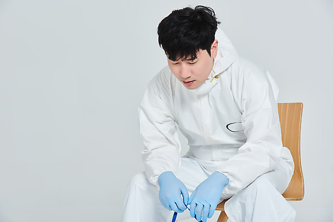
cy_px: 111
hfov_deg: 14.6
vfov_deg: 9.8
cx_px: 166
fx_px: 1296
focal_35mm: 140
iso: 100
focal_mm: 140
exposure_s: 1/125
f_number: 14
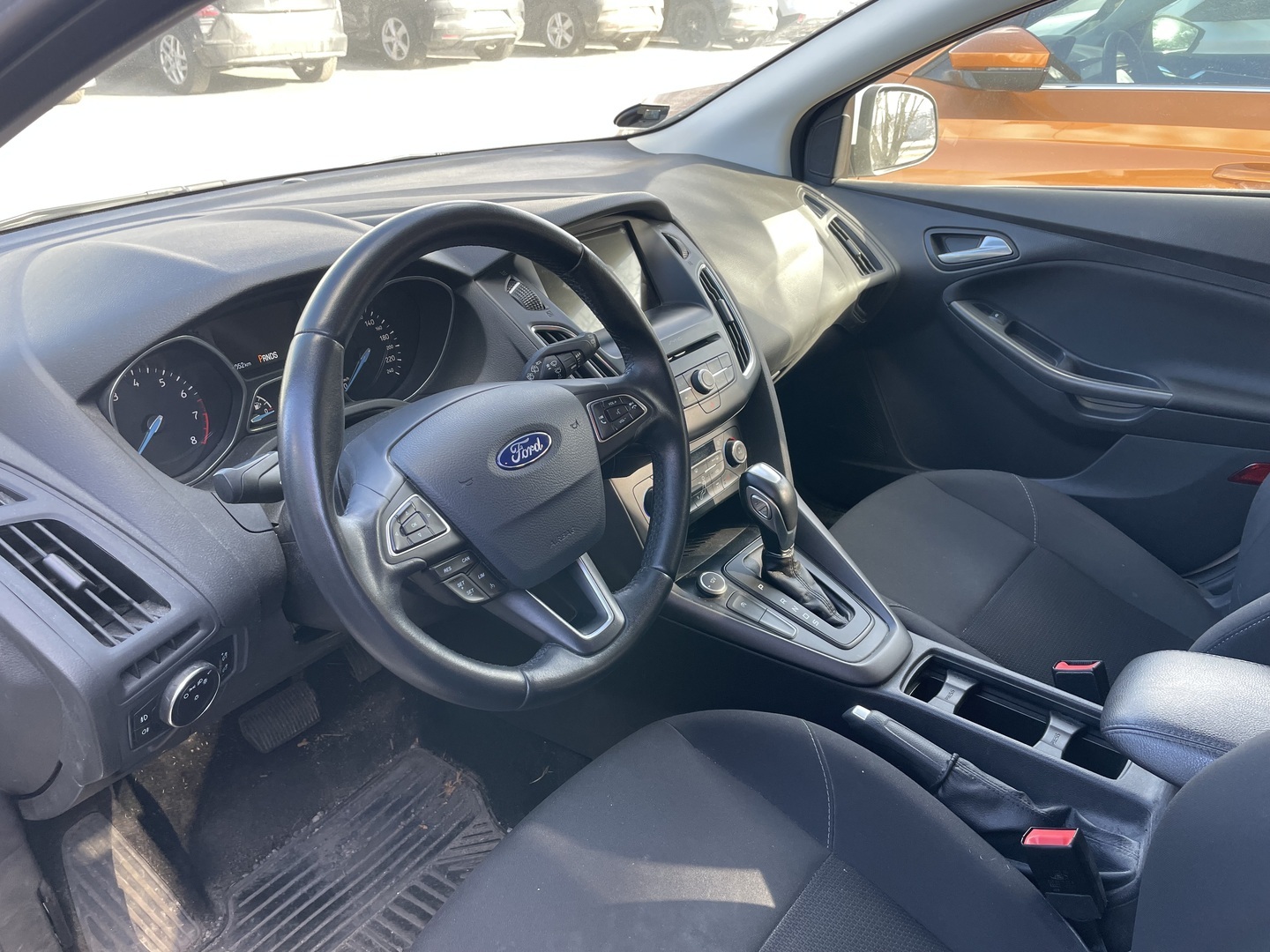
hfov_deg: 67.3
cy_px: 476
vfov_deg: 53.1
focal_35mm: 26
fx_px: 954
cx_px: 635
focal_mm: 4.2
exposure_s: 1/121
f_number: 1.6
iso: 64
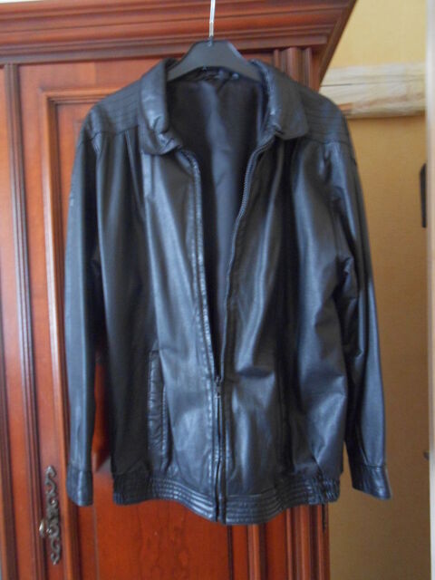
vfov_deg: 67.3
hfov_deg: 53.1
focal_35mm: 26
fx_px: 436
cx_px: 218
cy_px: 290
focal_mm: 4.6
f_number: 3.5
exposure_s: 1/4
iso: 400
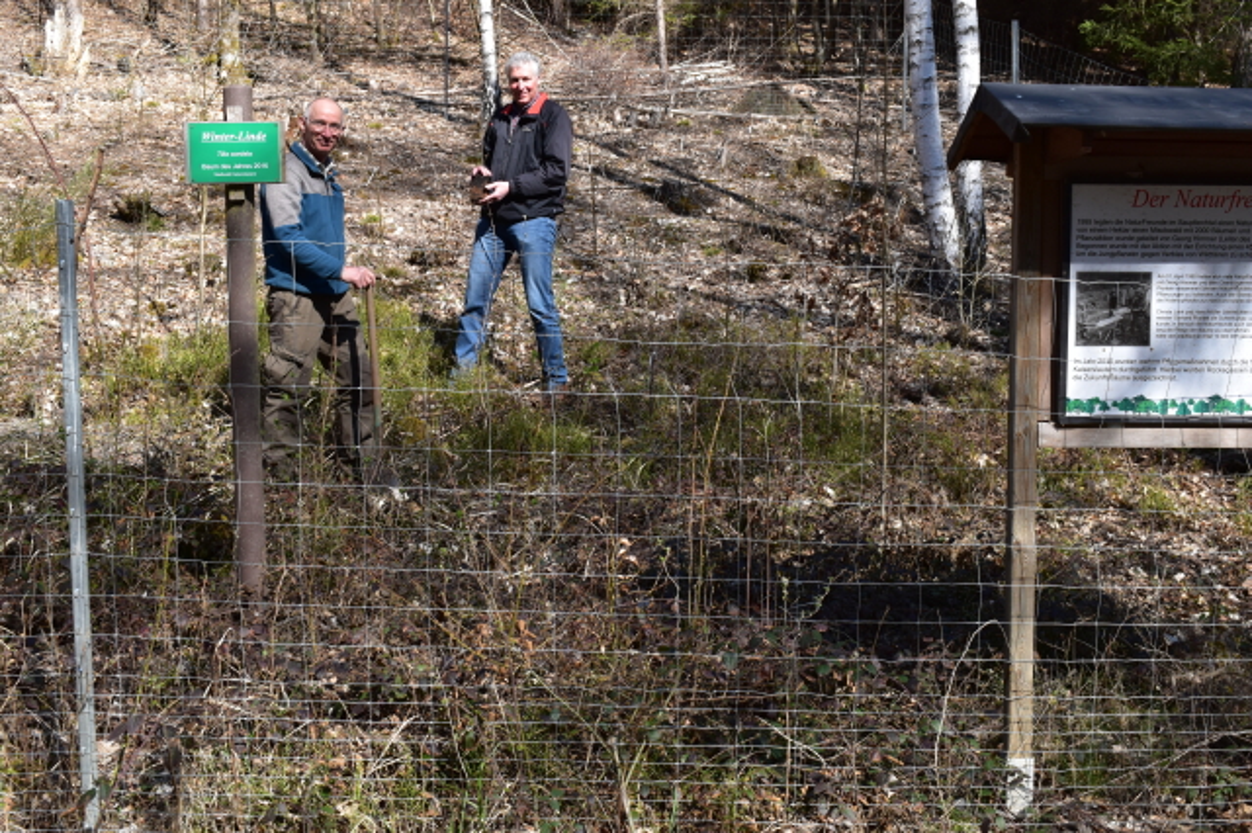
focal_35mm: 44
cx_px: 626
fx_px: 1512
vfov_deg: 30.8
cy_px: 416
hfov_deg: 45.0
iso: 400
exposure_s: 1/320
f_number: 10
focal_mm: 29
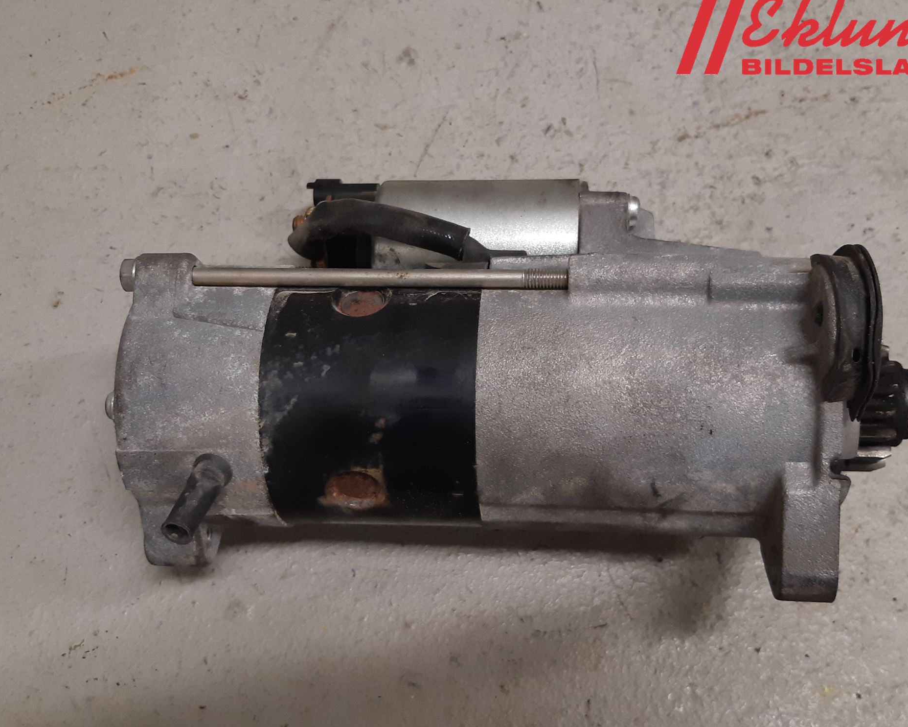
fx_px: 752
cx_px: 476
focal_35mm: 28
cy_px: 368
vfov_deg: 51.5
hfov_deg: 62.2
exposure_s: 1/50
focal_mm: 3.93
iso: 125
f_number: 1.7
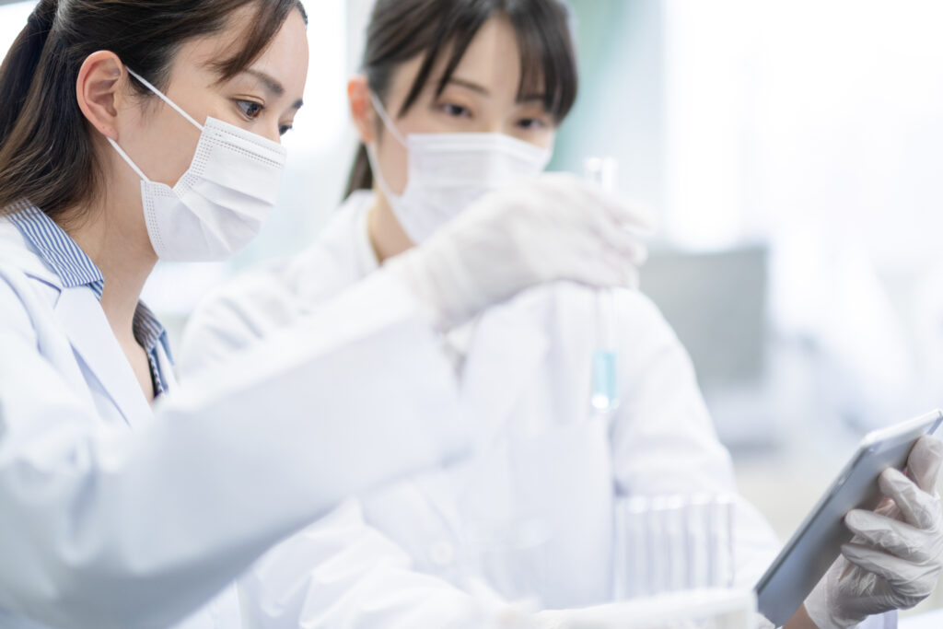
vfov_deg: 18.2
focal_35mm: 75
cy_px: 314
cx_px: 472
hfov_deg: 27.0
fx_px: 1965
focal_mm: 50
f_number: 1
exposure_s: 1/125
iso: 160
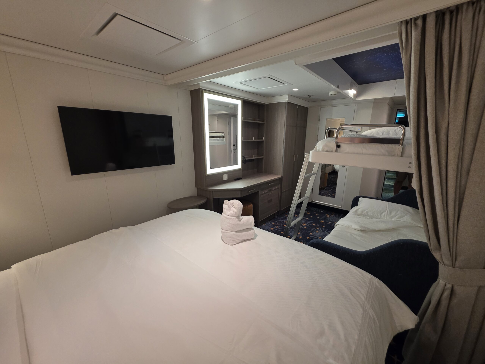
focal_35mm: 13
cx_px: 242
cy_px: 182
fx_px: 182
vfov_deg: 89.9
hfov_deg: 106.2
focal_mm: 2.2
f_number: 1.9
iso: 200
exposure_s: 1/120
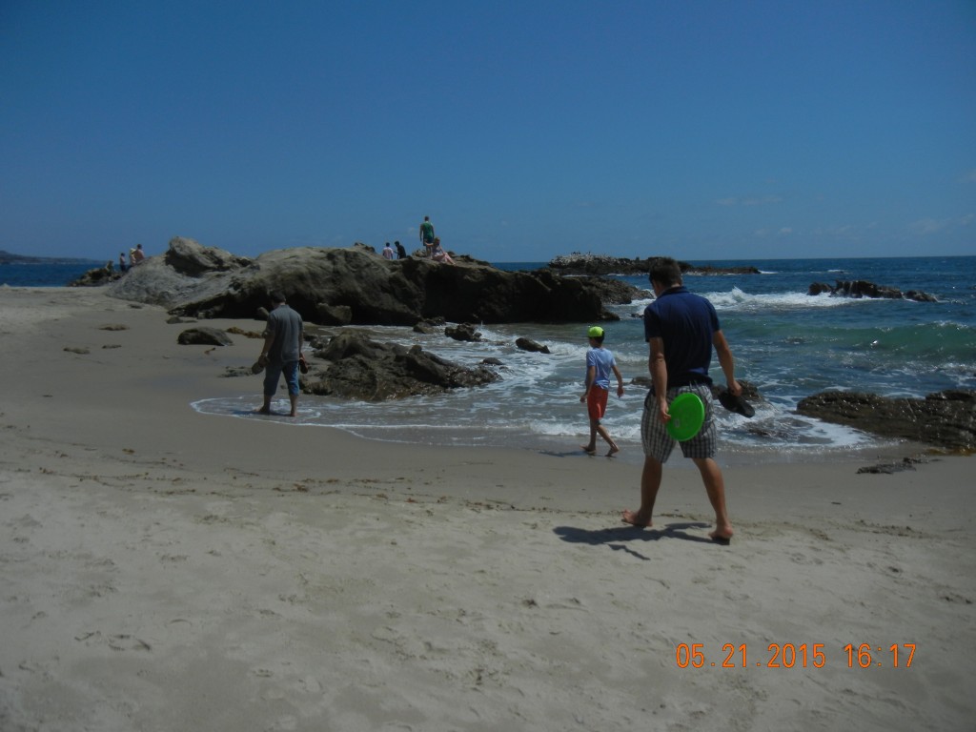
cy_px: 366
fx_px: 846
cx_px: 488
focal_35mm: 30
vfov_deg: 46.8
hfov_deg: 60.0
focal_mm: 5.4
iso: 160
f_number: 7
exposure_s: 1/1700
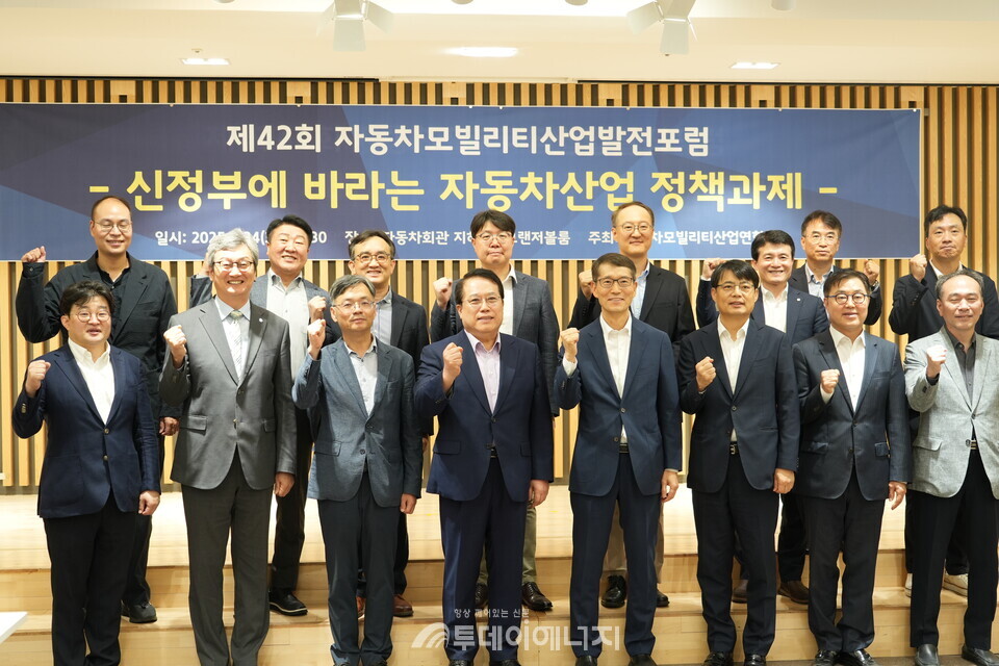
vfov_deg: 30.5
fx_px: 1221
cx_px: 500
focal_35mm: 44
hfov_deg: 44.5
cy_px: 333
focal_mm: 44
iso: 1000
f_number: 4
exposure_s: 1/50
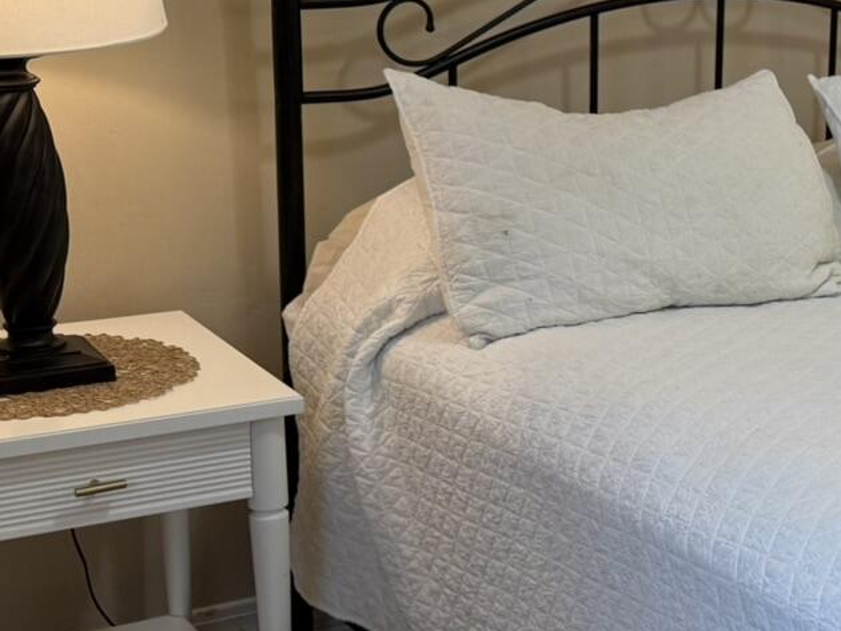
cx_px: 1111
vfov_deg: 18.9
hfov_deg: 22.3
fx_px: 1896
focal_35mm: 78
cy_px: 296
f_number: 1.78
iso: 125
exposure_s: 1/120
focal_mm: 6.76
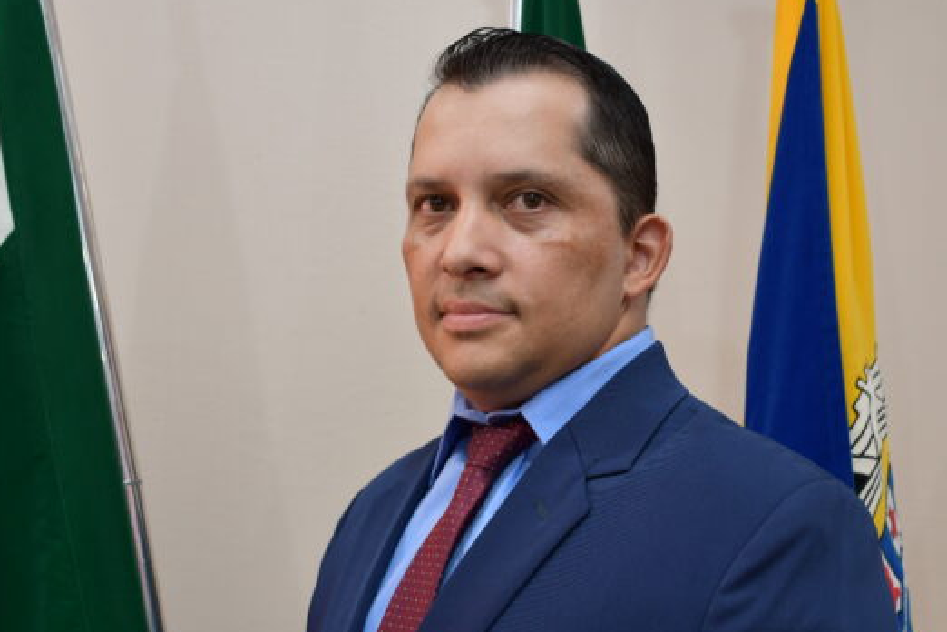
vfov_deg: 25.5
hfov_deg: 37.3
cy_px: 354
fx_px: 1394
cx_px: 588
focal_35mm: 53
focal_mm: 24
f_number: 4
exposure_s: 1/60
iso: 450
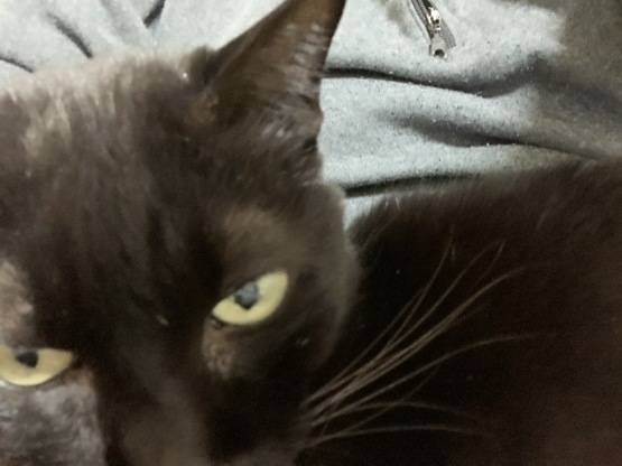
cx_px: 311
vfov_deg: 44.1
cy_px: 233
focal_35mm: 32
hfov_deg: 56.8
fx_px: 575
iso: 1600
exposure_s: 1/16
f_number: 2.2
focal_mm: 2.87
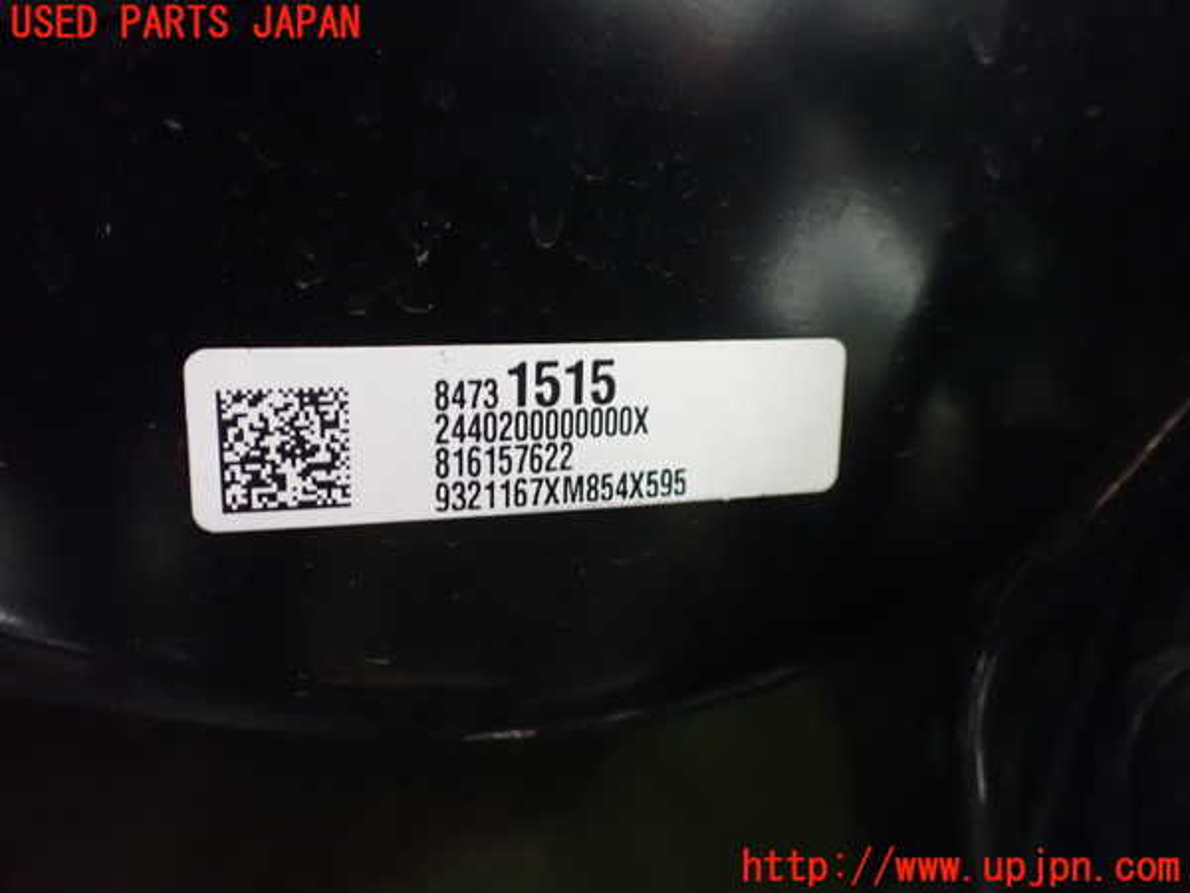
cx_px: 595
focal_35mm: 30
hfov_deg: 60.0
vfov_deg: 46.8
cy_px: 446
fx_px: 1031
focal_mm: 5.4
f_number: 2.3
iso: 1600
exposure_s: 1/30
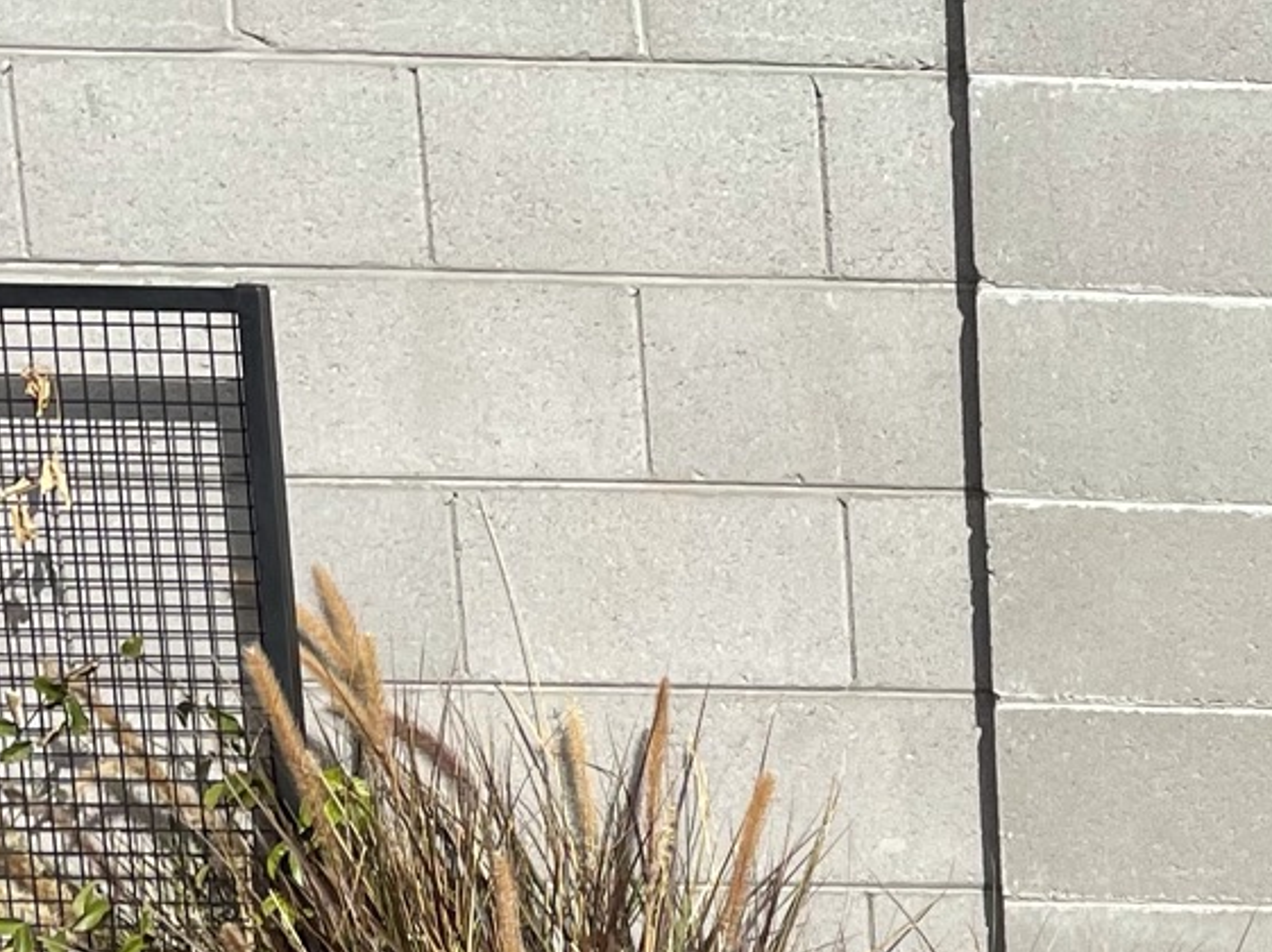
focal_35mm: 95
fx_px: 3489
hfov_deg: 18.3
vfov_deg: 14.8
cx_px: 1907
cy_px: 1285
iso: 32
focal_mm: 4.2
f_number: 1.6
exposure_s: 1/5814
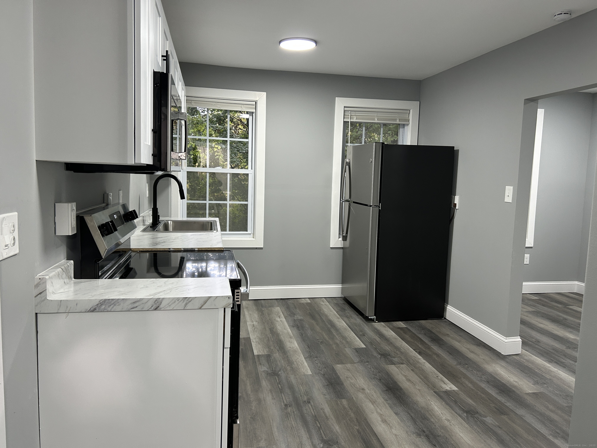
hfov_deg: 67.3
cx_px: 298
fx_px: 448
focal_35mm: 26
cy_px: 224
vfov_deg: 53.1
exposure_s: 1/60
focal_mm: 5.7
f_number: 1.5
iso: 100
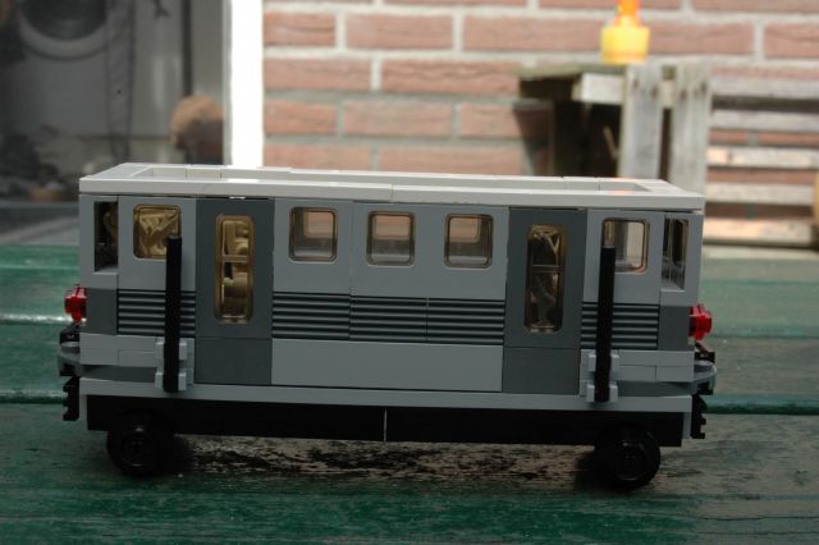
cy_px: 272
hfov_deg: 28.1
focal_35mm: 72
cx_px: 410
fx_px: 1637
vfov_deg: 18.9
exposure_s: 1/80
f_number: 20
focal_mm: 48
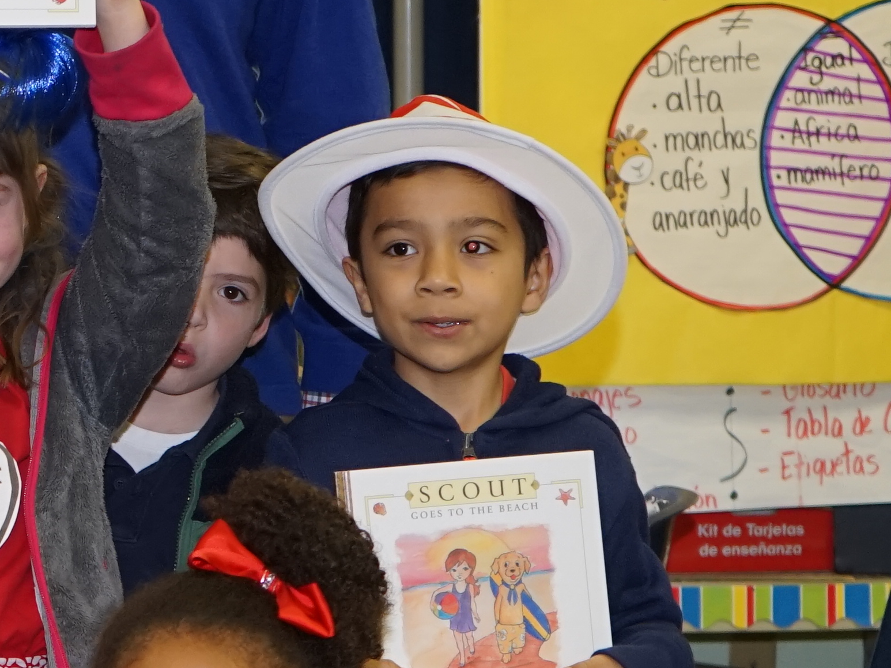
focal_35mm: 153
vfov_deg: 9.7
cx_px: -403
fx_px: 3938
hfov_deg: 12.3
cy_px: 252
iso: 1000
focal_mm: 41
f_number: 4.5
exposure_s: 1/160
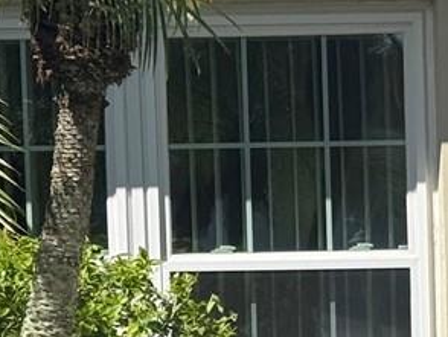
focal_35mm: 261
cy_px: 499
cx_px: 555
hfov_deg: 7.5
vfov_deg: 5.6
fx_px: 3381
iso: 64
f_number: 1.78
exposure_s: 1/4329
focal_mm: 6.76
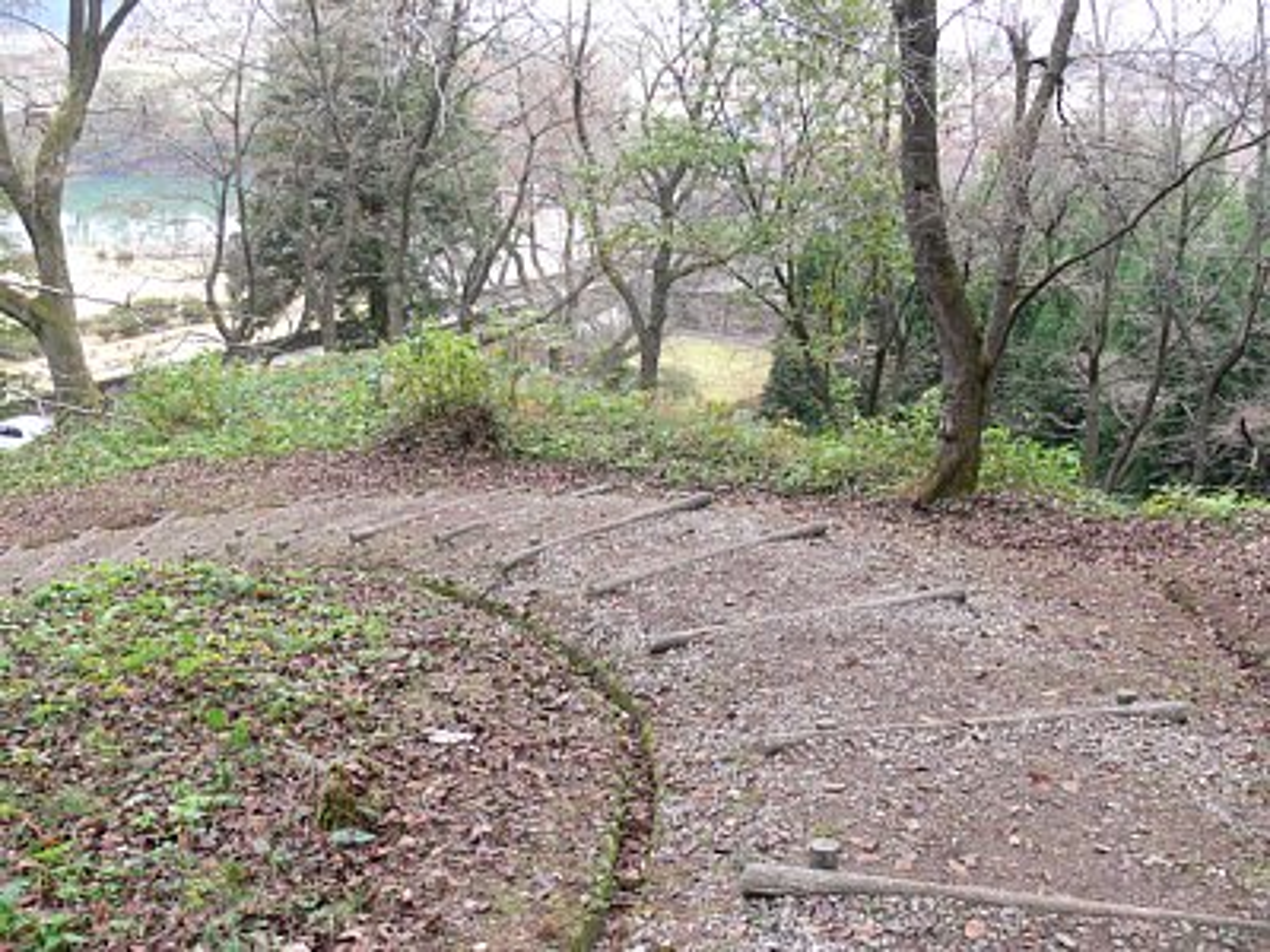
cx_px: 635
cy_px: 476
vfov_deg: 40.7
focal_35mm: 35
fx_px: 1284
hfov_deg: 52.6
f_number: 3.6
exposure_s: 1/50
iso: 80
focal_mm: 7.4
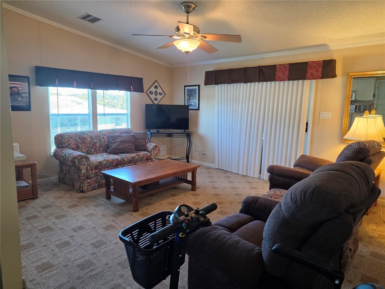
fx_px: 256
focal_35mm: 23
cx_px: 192
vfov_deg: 58.9
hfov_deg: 73.9
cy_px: 144
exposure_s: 1/120
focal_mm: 6.25
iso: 200
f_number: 1.7
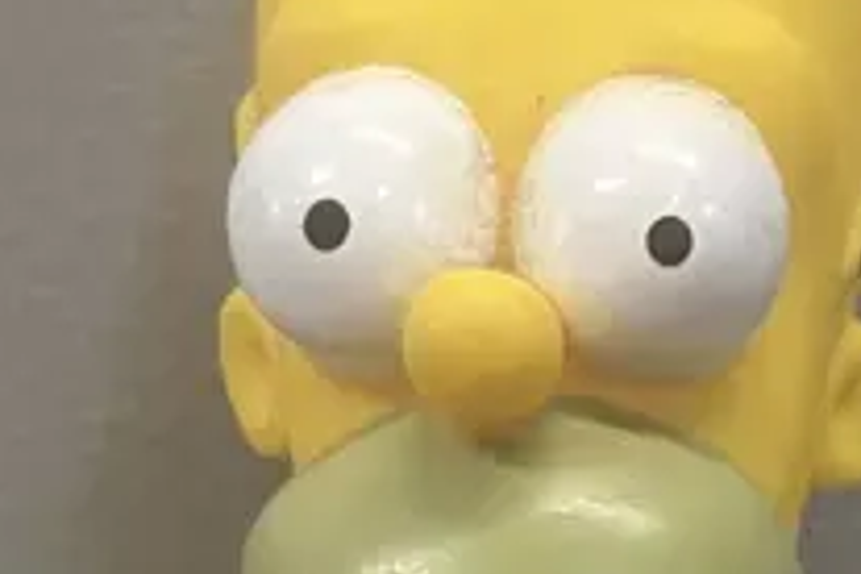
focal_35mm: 144
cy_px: 1560
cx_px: 595
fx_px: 3444
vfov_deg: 8.4
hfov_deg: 14.2
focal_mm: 3.99
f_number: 1.8
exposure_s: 1/50
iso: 100
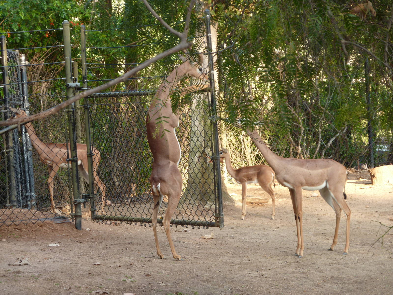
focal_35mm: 147
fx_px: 1669
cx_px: 196
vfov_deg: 10.1
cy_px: 148
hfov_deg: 13.4
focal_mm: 24.1
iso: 100
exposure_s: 1/40
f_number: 4.5
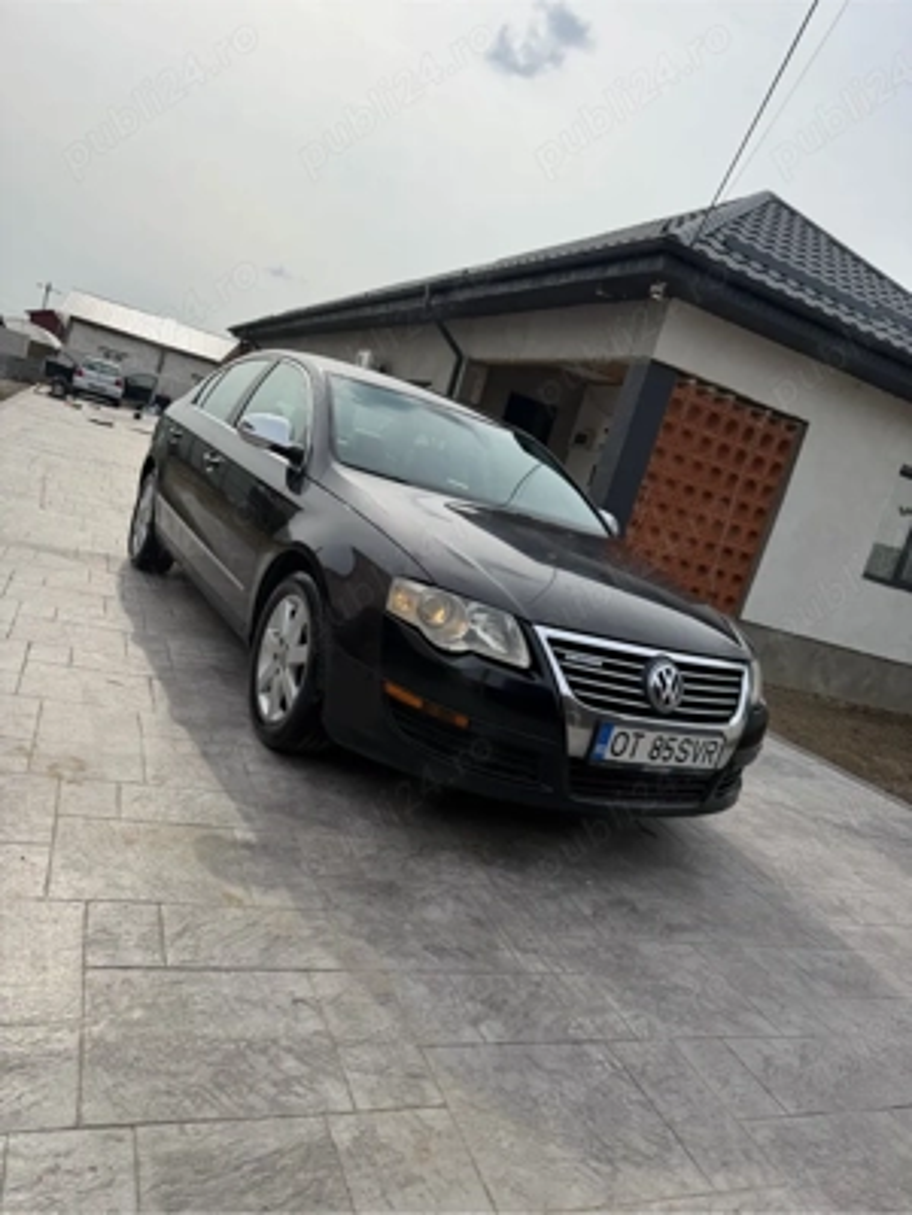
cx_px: 456
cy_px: 608
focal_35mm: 24
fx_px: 843
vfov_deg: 71.6
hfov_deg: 56.8
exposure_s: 1/4975
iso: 80
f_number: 1.78
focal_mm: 6.76
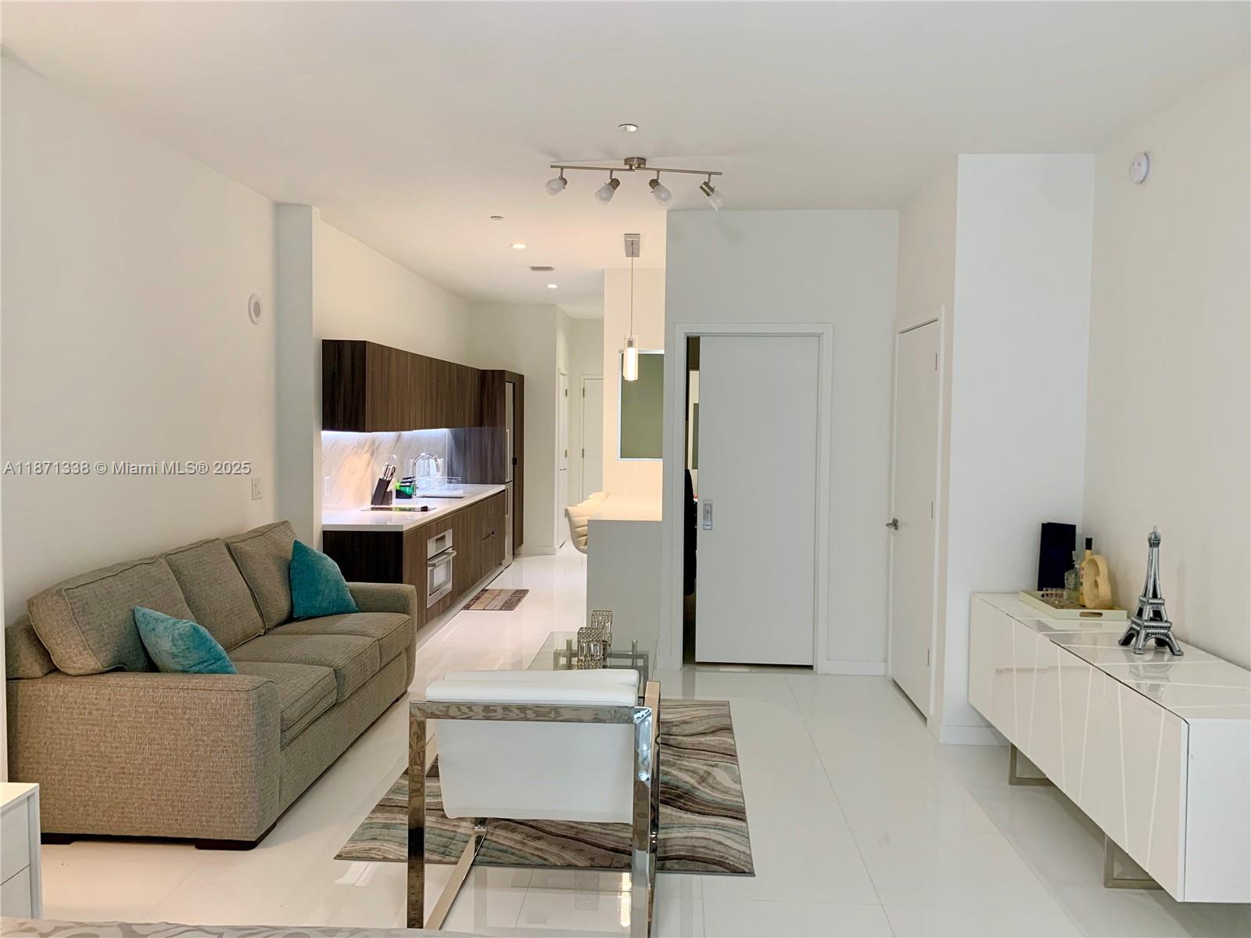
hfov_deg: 67.3
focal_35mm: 26
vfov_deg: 53.1
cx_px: 626
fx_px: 940
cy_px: 469
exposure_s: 1/60
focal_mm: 4.25
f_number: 1.8
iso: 100
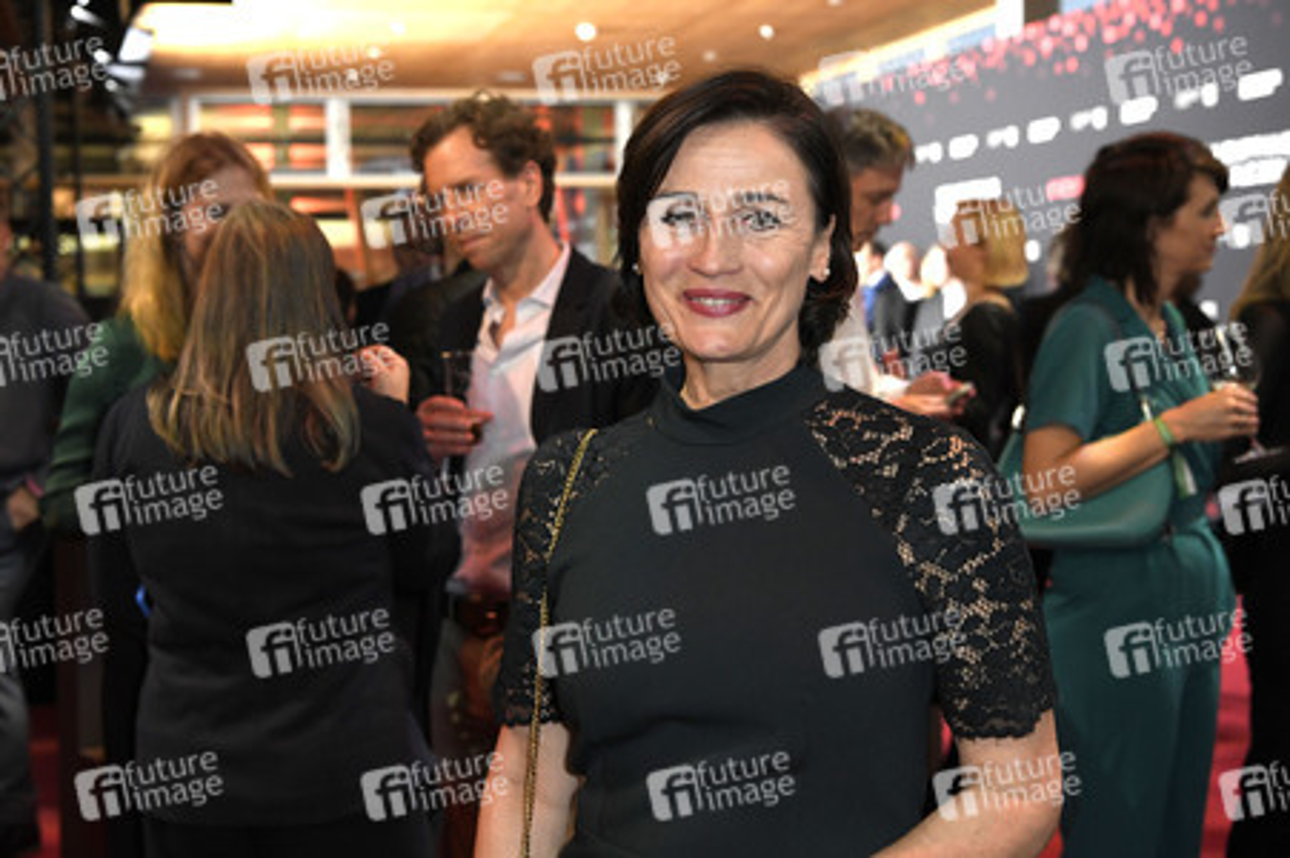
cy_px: 429
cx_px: 645
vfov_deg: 28.0
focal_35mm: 48
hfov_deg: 41.1
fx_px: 1719
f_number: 5
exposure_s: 1/60
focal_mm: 48
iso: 2000
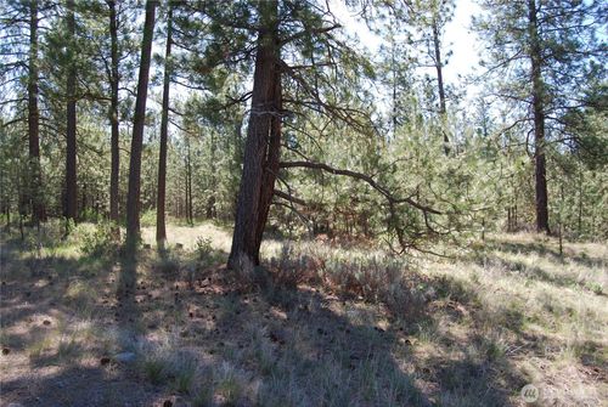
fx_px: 457
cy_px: 204
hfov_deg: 67.3
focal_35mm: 27
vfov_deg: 48.1
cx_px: 304
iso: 100
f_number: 5.6
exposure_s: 1/125
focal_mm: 18
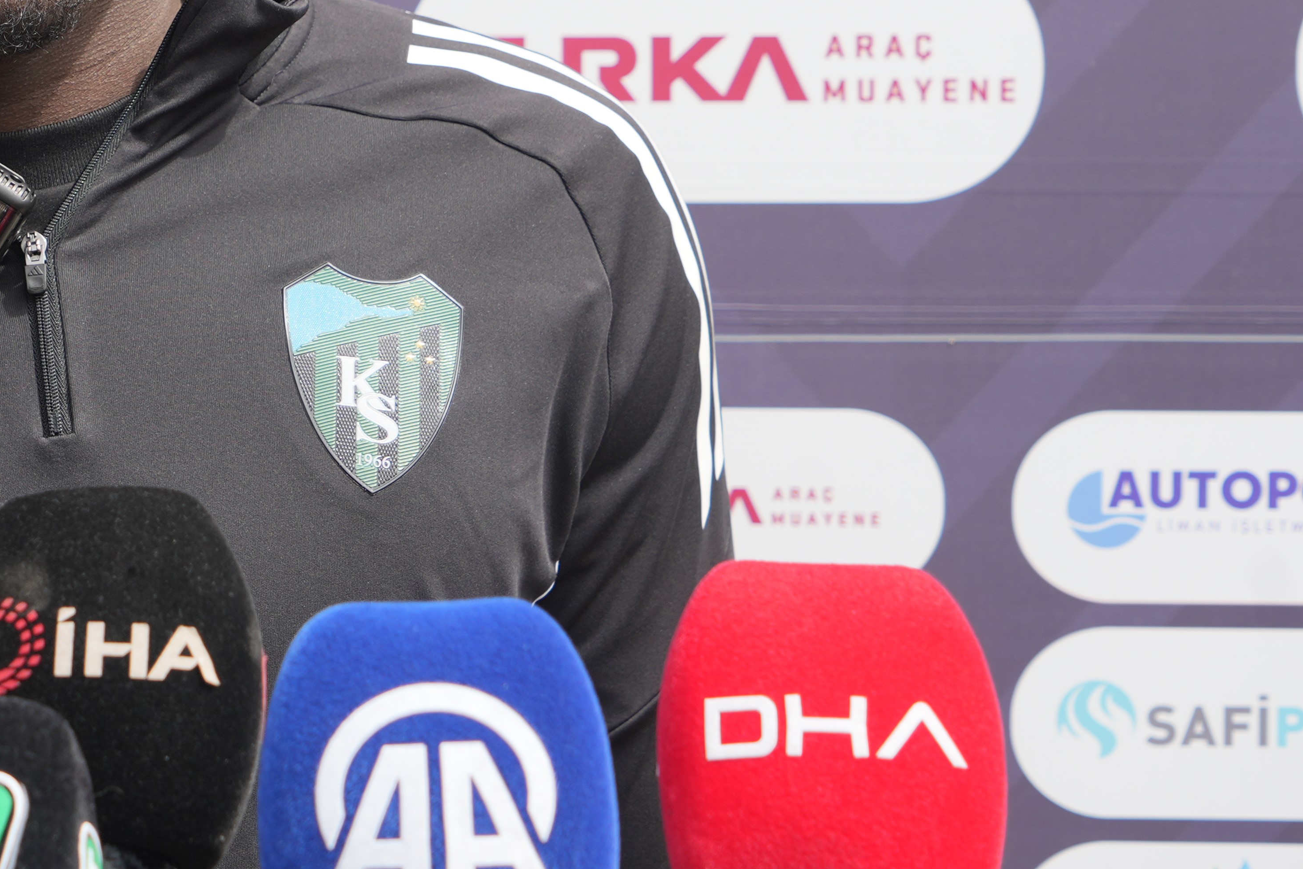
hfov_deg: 16.9
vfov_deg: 11.5
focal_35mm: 119
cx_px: 90
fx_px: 4307
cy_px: 105
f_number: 5.6
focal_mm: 50
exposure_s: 1/250
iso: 100
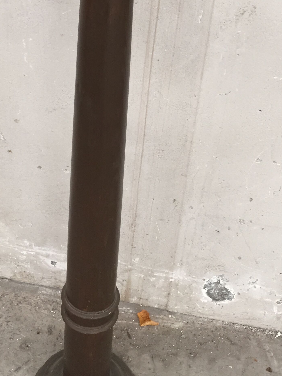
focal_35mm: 51
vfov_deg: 37.1
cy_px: 130
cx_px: 85
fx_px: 554
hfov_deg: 28.3
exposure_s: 1/33
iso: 125
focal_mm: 4.15
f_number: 2.2
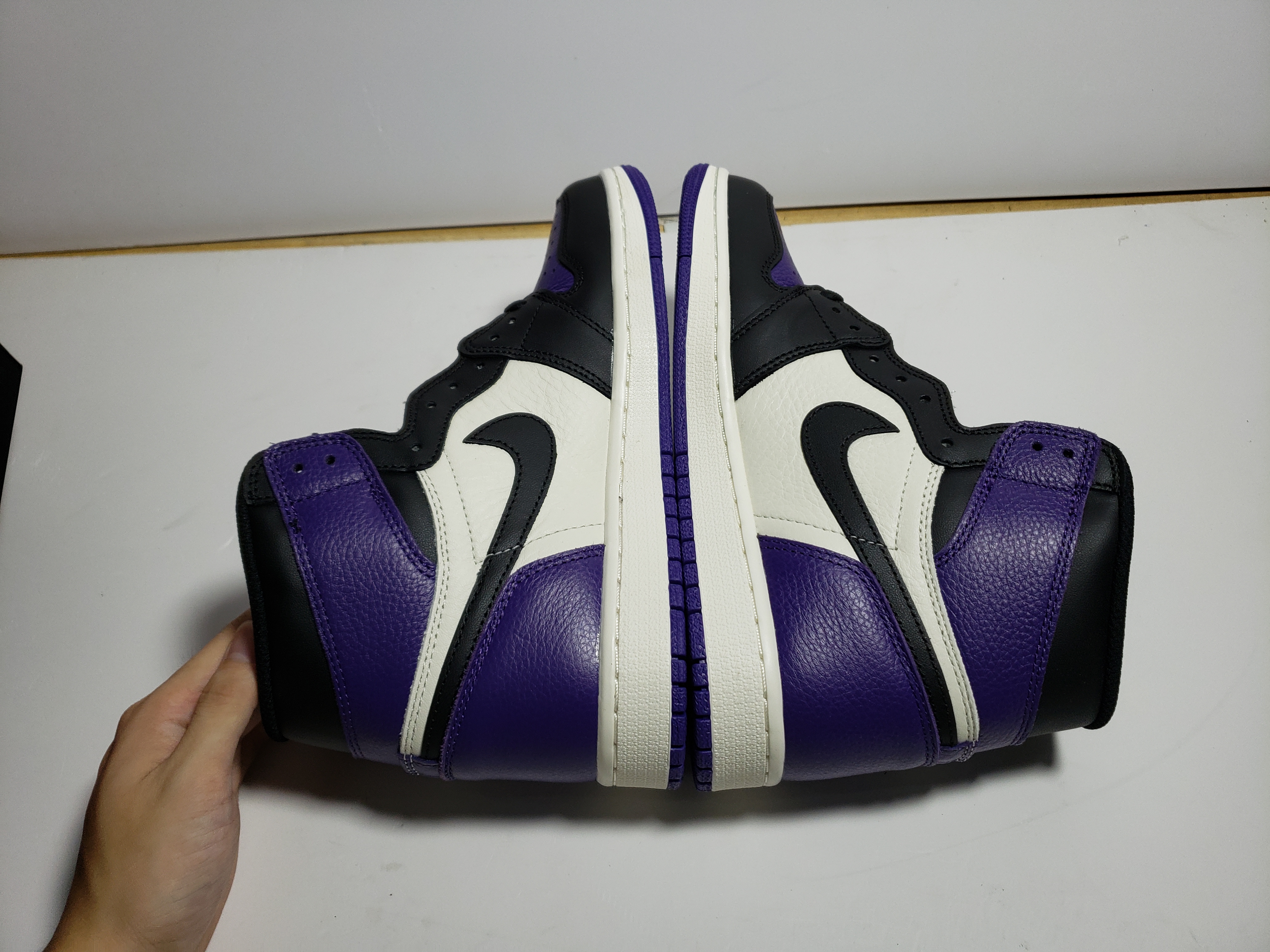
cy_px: 476
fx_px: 954
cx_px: 635
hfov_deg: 67.3
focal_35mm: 26
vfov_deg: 53.1
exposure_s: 1/714
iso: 50
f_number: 1.5
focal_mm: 4.3
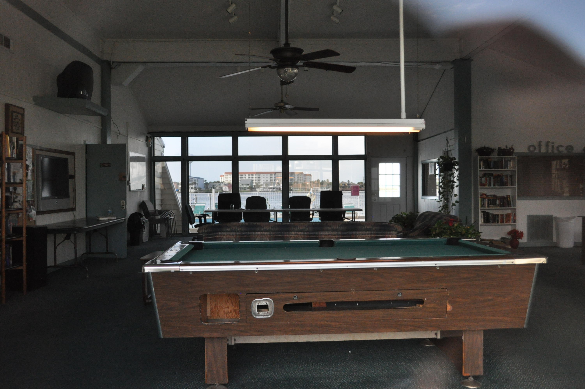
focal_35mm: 33
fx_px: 536
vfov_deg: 39.9
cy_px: 194
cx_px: 292
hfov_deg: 57.3
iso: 1600
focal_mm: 22
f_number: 4
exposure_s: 1/400
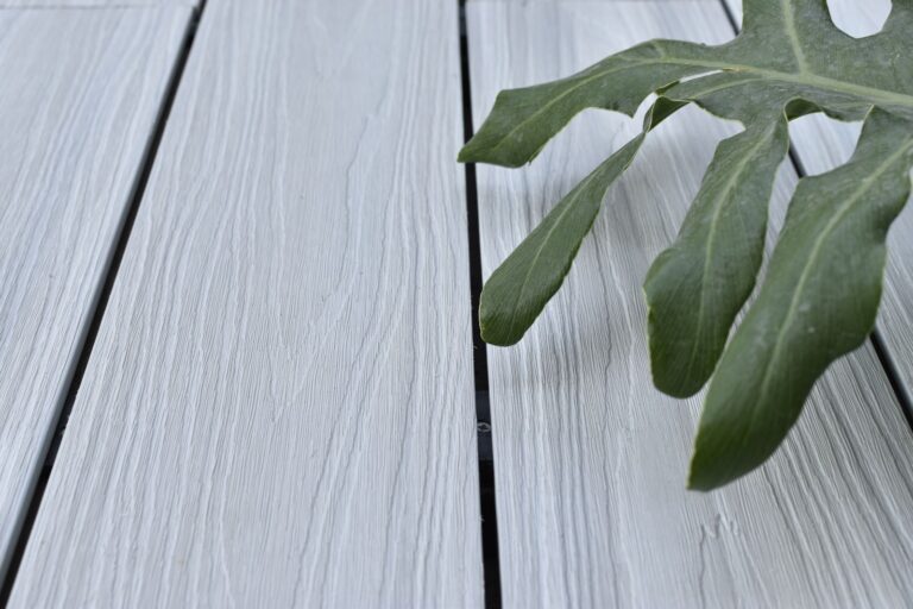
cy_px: 304
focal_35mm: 52
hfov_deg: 37.9
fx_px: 1331
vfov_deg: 25.8
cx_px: 456
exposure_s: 1/80
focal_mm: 35
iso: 100
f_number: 5
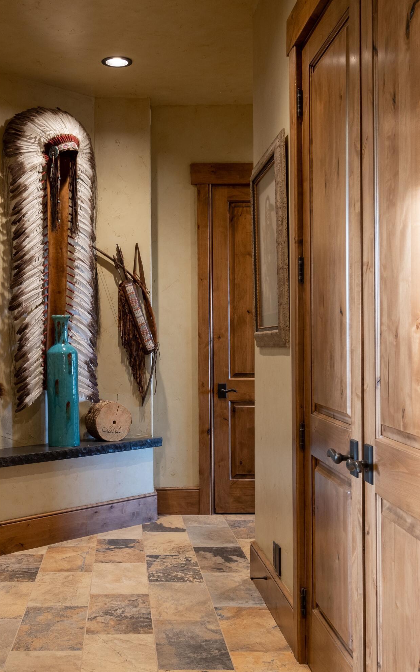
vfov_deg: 43.5
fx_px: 843
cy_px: 335
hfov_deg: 27.7
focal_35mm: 46
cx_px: 113
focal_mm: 20
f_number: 5.6
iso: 200
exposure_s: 1/3
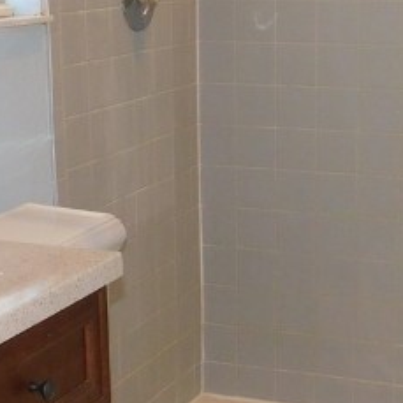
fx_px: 1199
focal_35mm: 91
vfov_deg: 19.1
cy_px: 195
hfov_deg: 19.1
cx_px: 216
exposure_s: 1/30
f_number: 3
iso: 200
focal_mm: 4
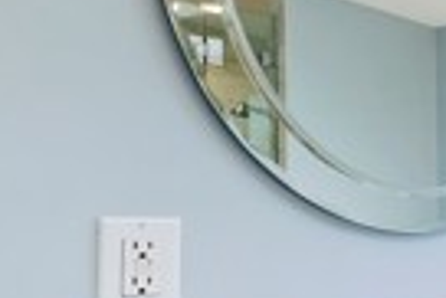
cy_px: 208
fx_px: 819
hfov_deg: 17.4
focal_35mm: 66
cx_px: 961
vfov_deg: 20.6
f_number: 7.1
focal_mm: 14
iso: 250
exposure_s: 1/40
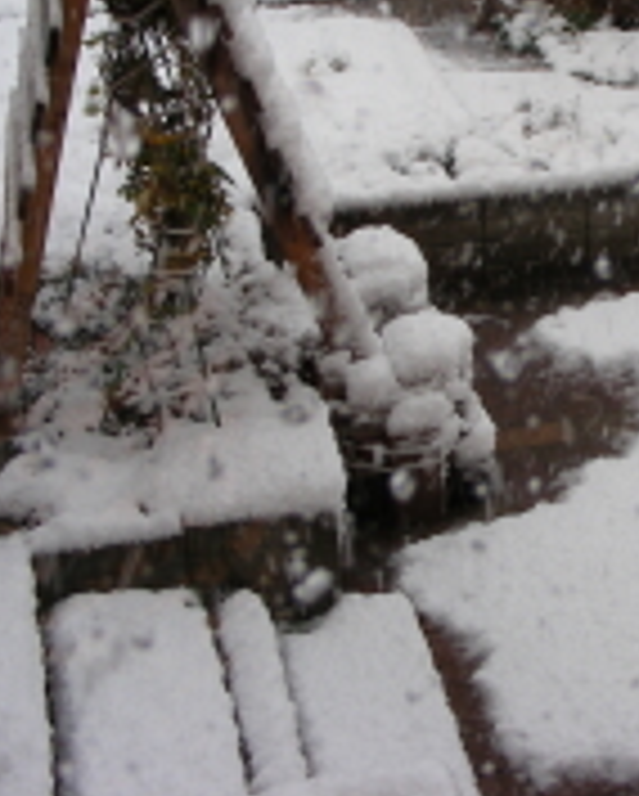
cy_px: 216
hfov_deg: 19.0
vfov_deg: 23.9
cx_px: 616
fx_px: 1864
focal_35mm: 79
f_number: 3.5
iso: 50
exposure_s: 1/60.6
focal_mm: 6.8
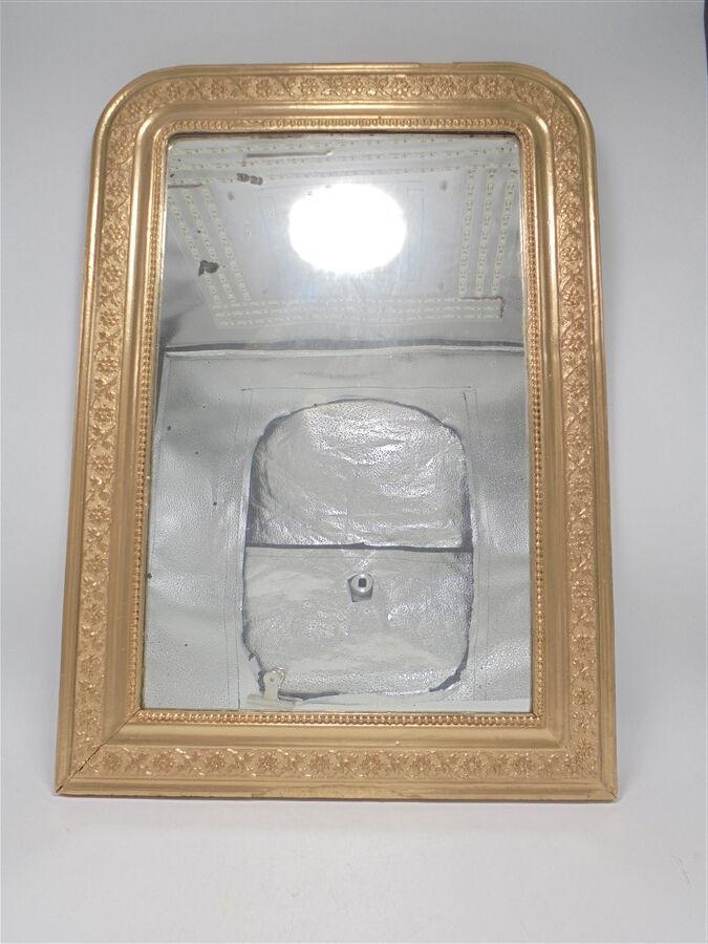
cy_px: 472
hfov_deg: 48.2
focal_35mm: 29
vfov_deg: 61.7
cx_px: 354
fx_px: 791
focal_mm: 5.3
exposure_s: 1/60
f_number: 3.7
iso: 100
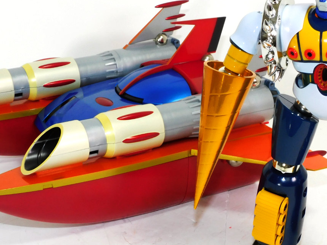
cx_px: 198
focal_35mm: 84
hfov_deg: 23.2
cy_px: 117
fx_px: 794
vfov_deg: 17.6
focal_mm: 8.1
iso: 125
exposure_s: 1/30
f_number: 7.1
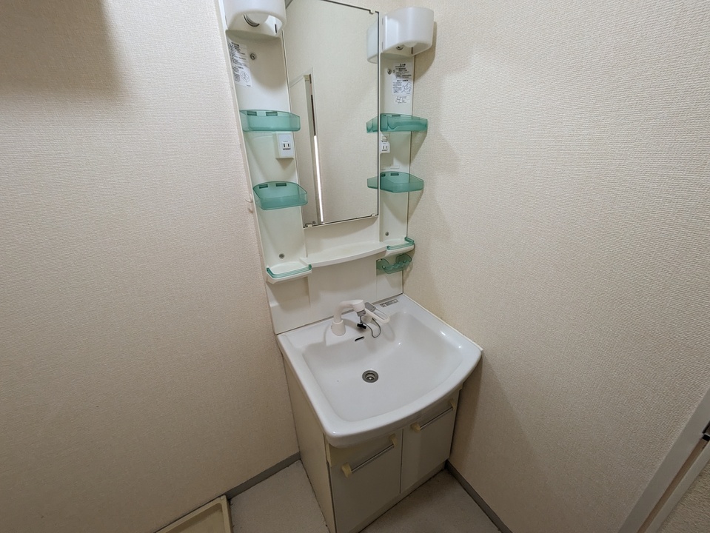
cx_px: 355
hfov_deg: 102.0
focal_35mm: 14
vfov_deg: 85.7
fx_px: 287
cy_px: 266
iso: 142
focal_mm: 1.83
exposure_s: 1/30
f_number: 2.2
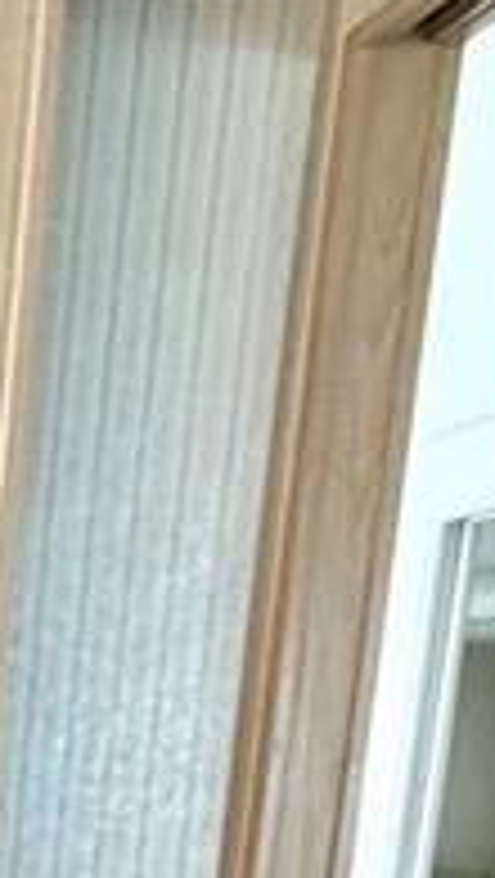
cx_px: -734
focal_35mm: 60
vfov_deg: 29.7
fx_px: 1397
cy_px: 1063
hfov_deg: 13.6
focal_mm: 2.22
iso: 200
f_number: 2.2
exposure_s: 1/60
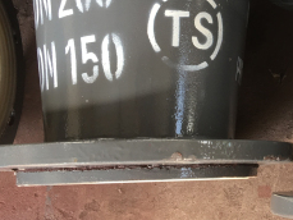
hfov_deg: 24.3
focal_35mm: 76
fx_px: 644
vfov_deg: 19.2
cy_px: 51
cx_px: 302
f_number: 2.2
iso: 32
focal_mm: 4.15
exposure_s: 1/50
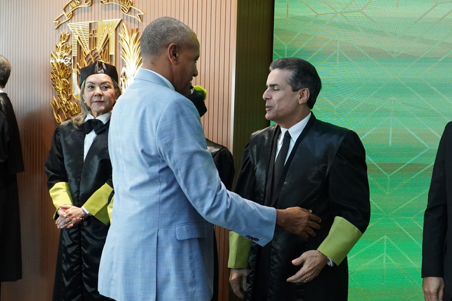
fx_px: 527
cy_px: 177
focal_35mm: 42
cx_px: 292
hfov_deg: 45.9
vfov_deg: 31.8
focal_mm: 20
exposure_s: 1/320
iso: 5000
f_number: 4.5
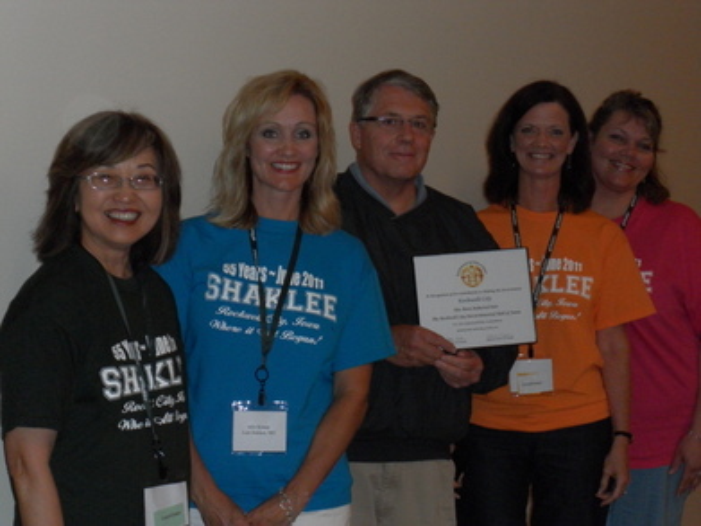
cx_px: 350
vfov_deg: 18.9
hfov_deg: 25.0
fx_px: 1579
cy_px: 263
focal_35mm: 78
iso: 400
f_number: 5.9
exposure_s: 1/80
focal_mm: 13.9
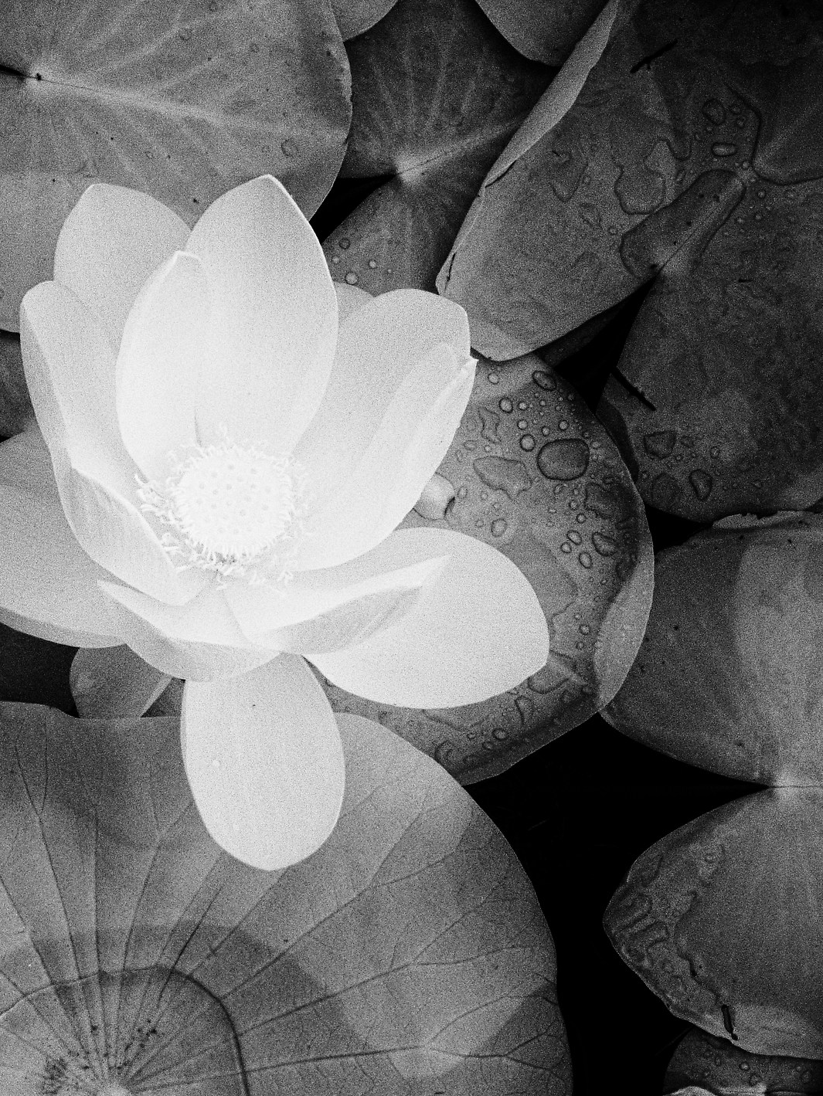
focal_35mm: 93
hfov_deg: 15.8
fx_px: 2947
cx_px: 171
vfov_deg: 20.8
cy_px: 922
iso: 100
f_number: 4.2
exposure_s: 1/160
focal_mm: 9.9
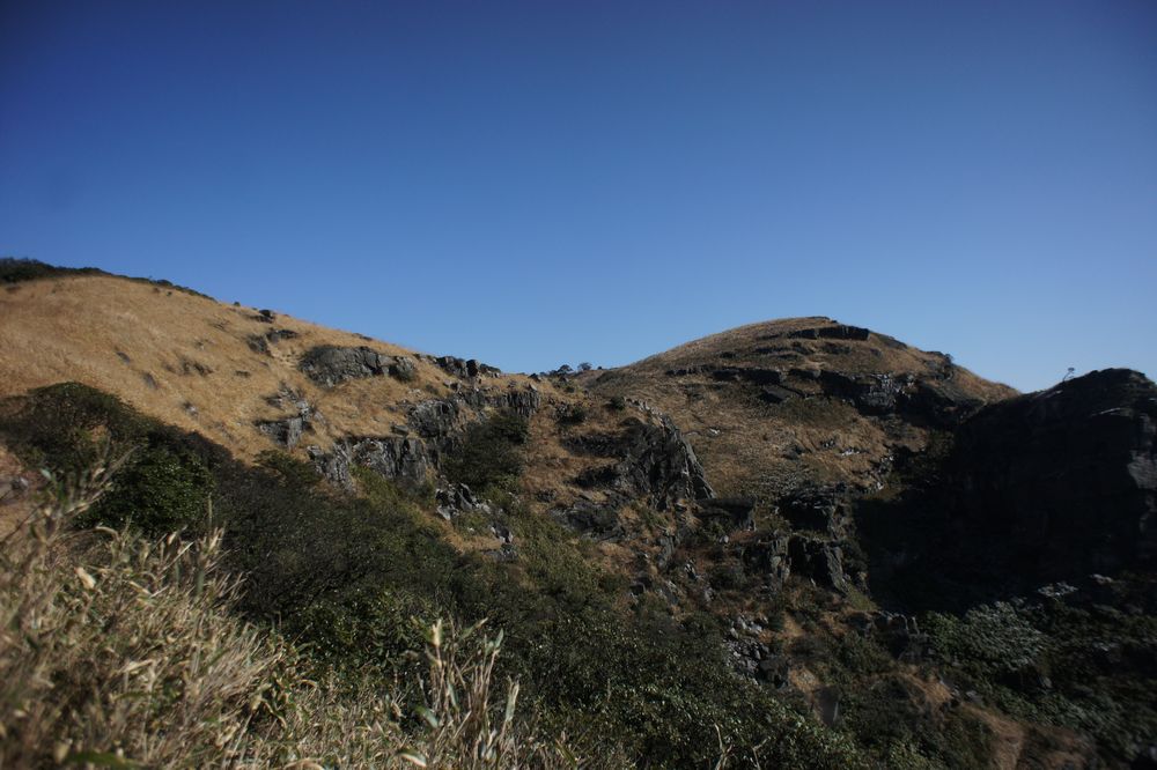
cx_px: 578
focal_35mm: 24
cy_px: 385
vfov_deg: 53.1
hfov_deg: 73.8
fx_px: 771
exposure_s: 1/4000
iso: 200
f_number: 3.2
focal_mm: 16
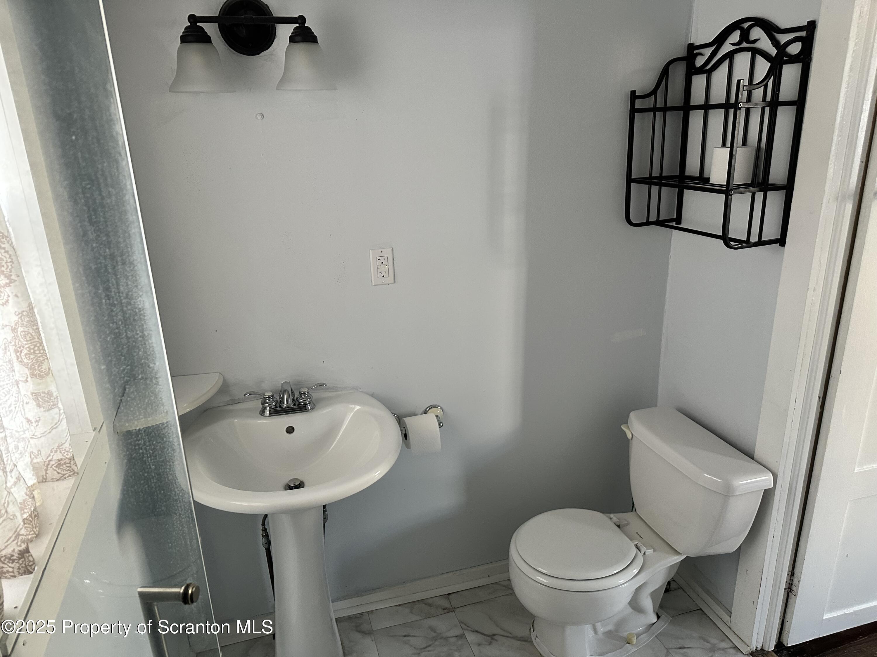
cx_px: 438
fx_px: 608
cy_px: 328
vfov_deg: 56.8
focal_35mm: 24
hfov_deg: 71.6
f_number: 1.78
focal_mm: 6.86
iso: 400
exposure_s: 1/60
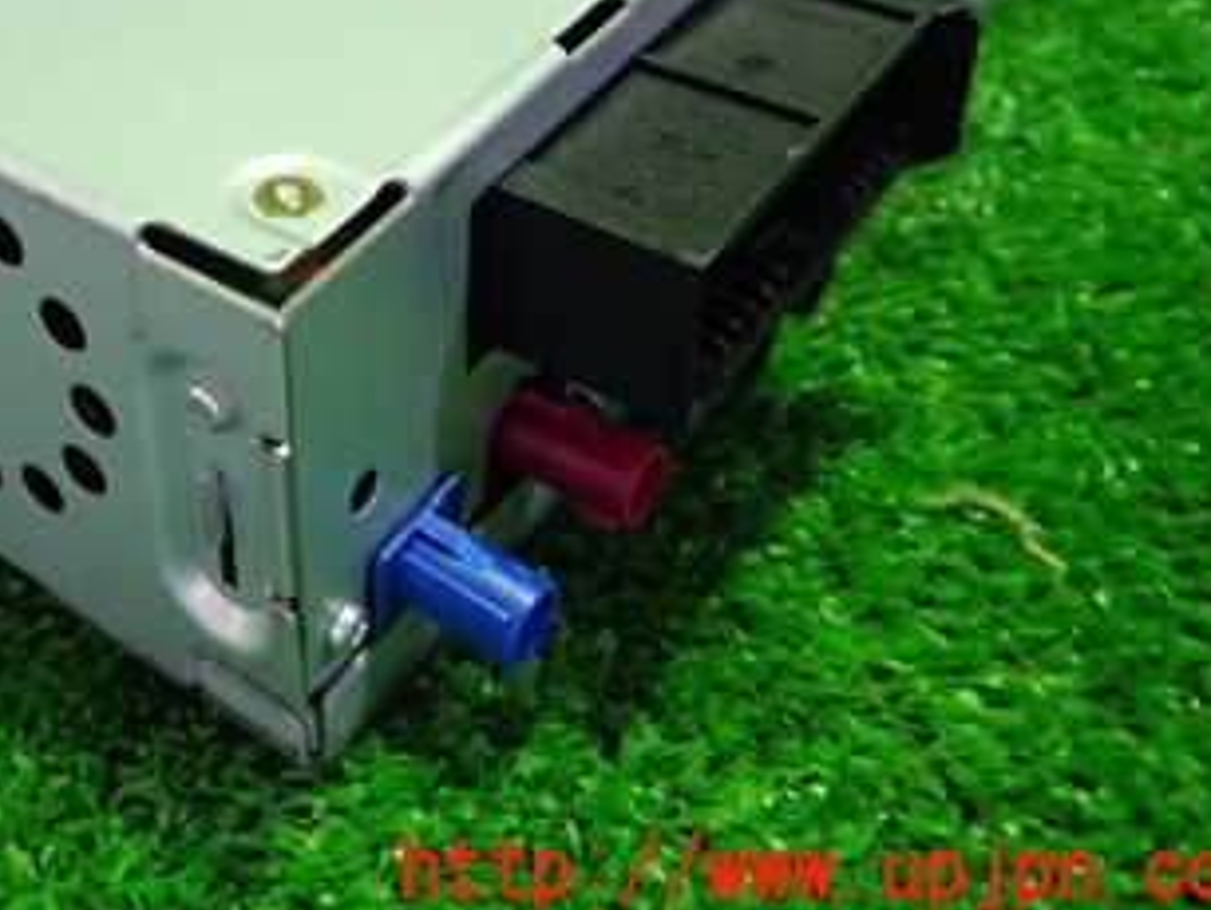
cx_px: 107
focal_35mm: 49
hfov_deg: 36.3
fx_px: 1716
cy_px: 32
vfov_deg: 28.2
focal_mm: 4.5
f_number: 2
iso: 400
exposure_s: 1/30
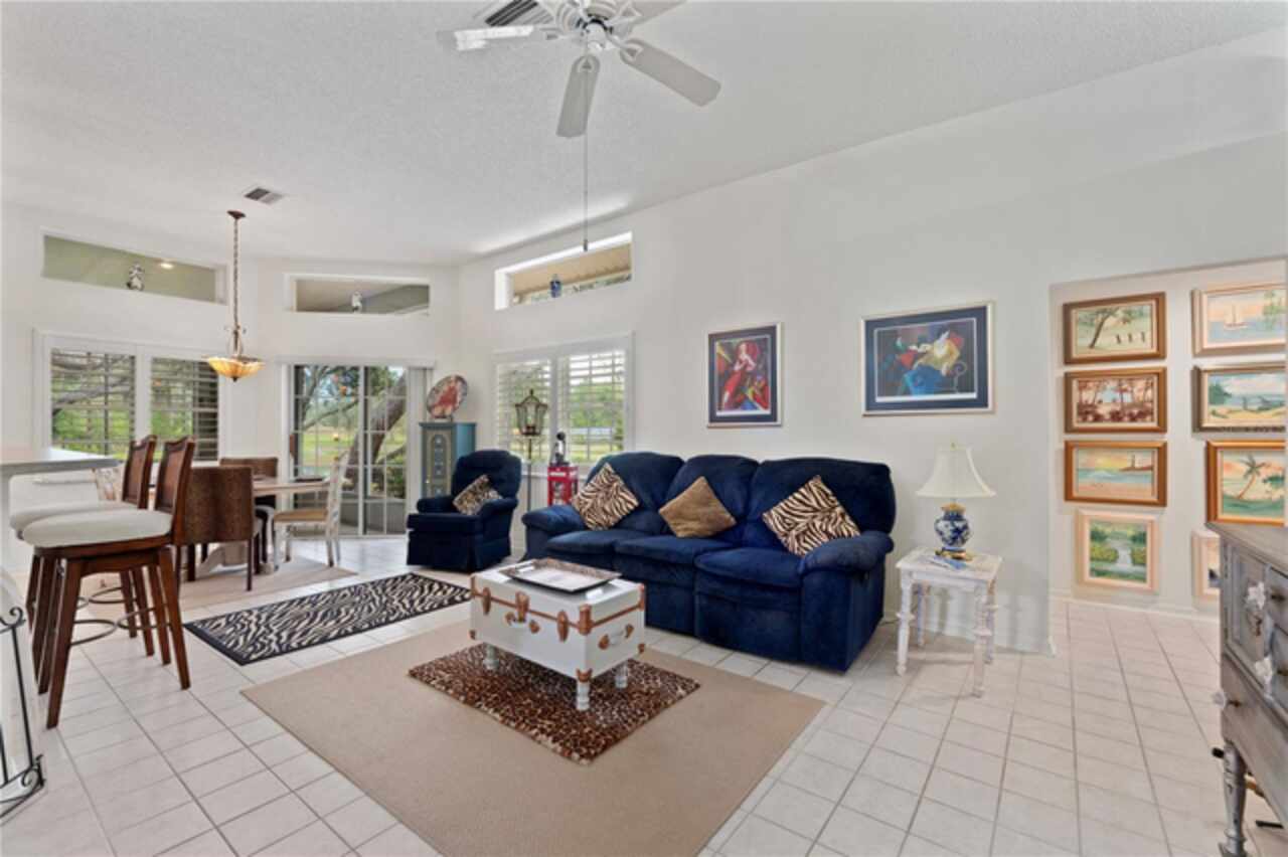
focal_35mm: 15
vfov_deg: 77.3
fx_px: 536
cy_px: 428
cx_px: 644
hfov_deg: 100.4
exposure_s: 1/1.25
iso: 400
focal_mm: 10
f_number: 9
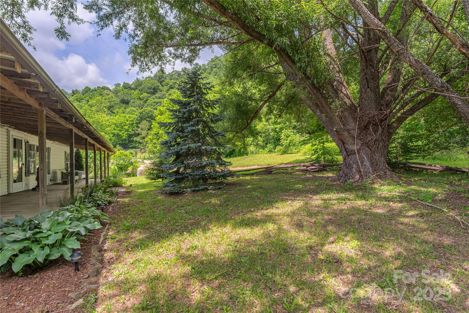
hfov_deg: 93.3
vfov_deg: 70.5
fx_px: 221
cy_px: 156
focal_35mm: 17
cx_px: 234
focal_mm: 17
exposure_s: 1/1600
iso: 320
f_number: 7.1
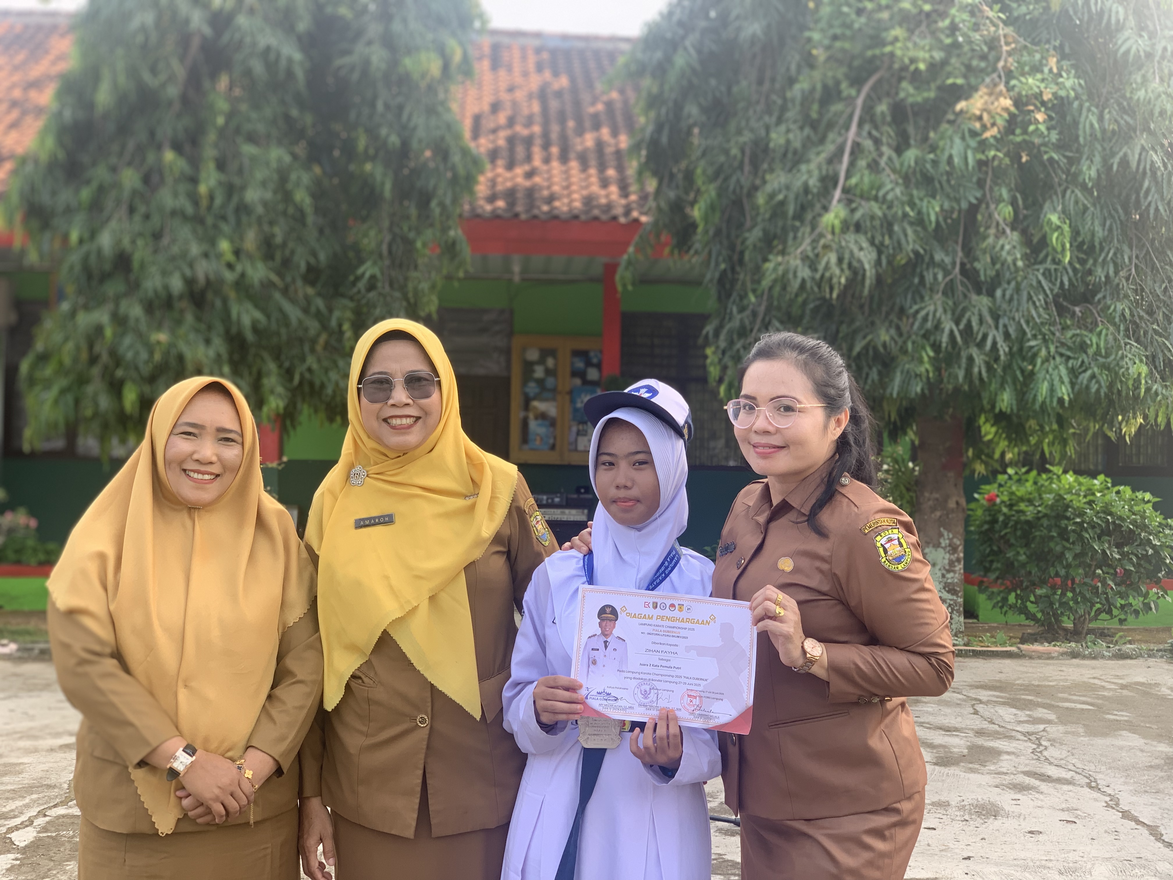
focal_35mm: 52
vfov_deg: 28.0
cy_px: 440
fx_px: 1762
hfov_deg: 36.8
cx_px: 586
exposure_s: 1/122
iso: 16
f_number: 2.4
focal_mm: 6
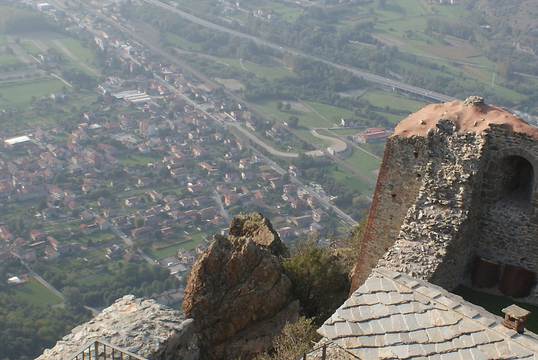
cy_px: 189
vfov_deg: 20.4
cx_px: 339
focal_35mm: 67
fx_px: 1002
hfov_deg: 29.9
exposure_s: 1/100
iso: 100
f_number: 10
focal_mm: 18
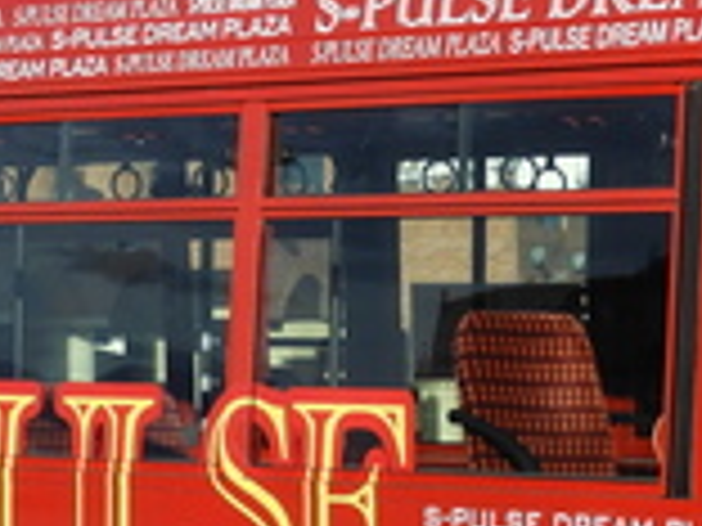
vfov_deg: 5.7
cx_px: 441
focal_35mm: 261
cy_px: 319
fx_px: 5293
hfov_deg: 7.6
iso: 100
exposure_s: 1/800
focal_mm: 10.7
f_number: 4.2
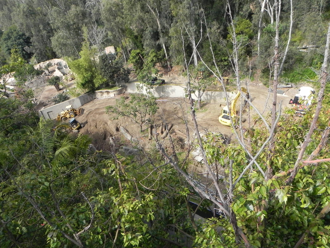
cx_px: 165
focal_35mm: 26
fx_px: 248
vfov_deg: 53.1
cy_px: 124
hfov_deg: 67.3
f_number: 5.6
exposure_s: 1/276
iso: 160
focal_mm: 4.6
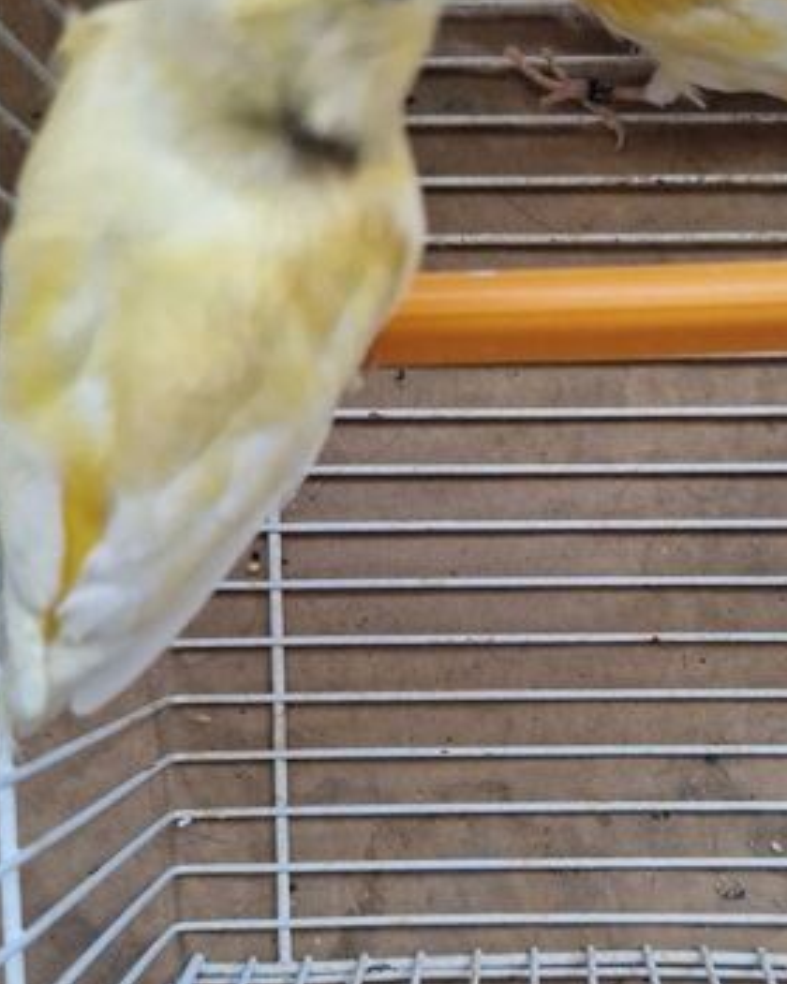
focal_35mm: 41
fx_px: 1194
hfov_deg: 35.8
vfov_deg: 44.7
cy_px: 557
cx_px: 571
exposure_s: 1/100
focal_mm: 5.4
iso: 400
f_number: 1.8
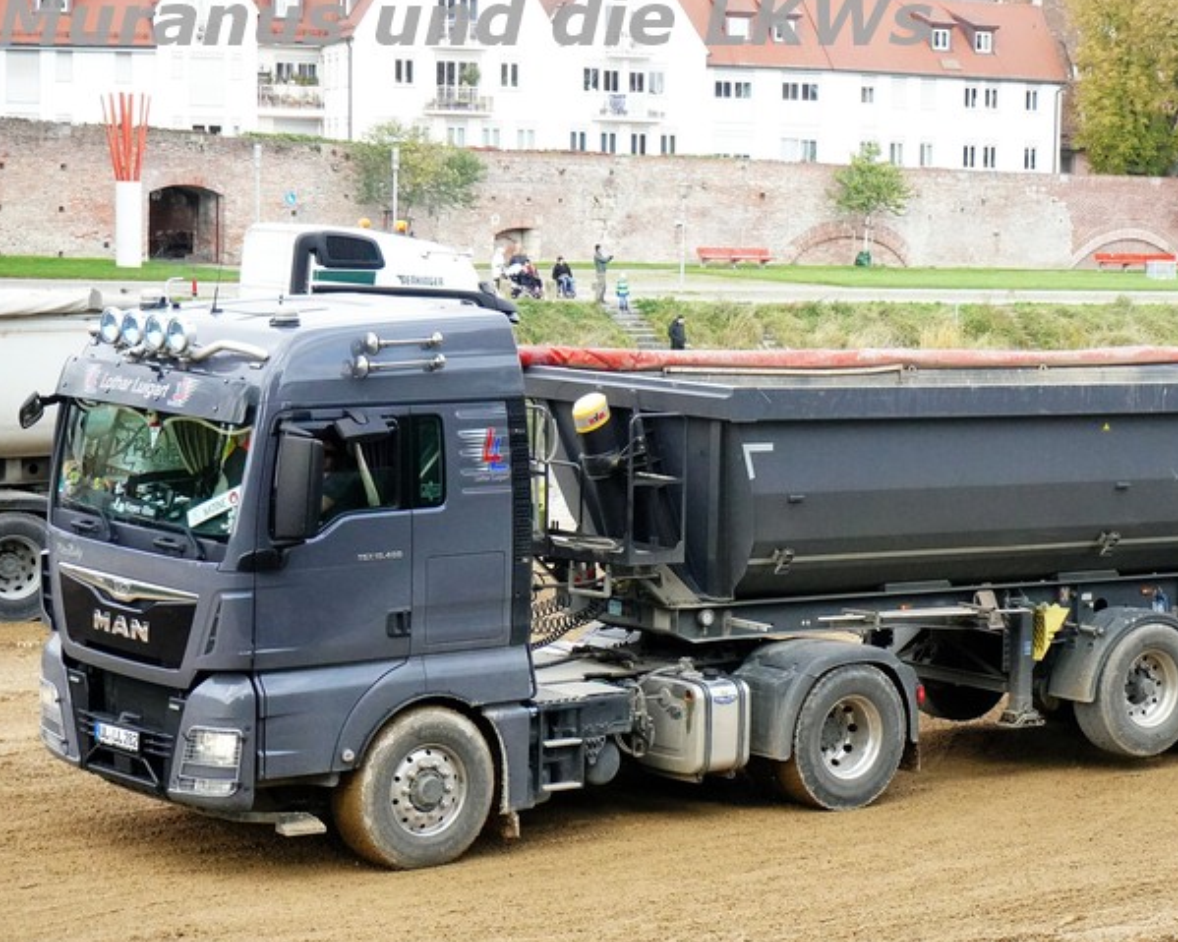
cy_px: 455
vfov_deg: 18.1
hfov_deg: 22.5
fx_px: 2950
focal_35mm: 85
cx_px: 763
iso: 5000
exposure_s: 1/3200
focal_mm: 45
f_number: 5.6
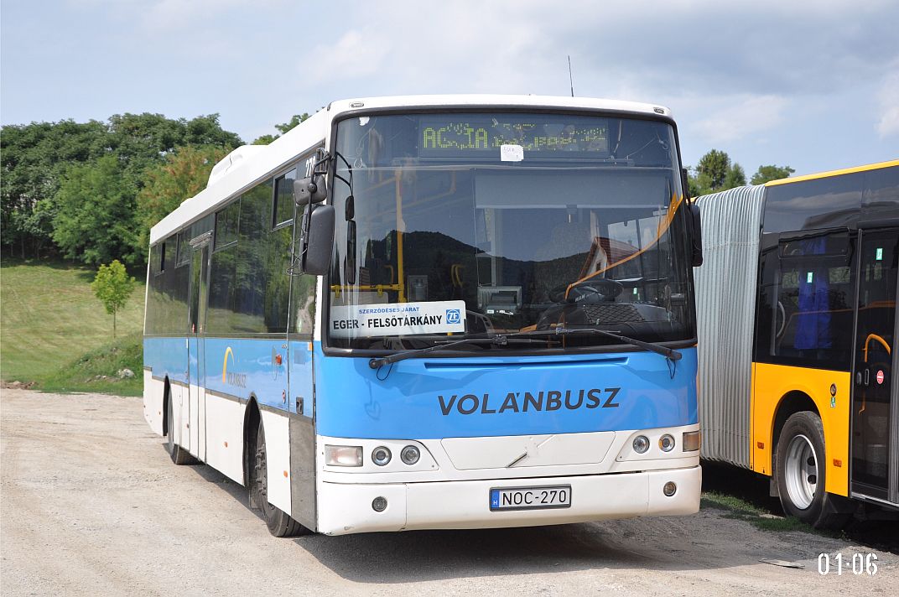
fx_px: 1571
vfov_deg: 21.5
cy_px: 298
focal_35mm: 63
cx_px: 450
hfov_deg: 31.9
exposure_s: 1/1250
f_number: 5.6
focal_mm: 42
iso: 400
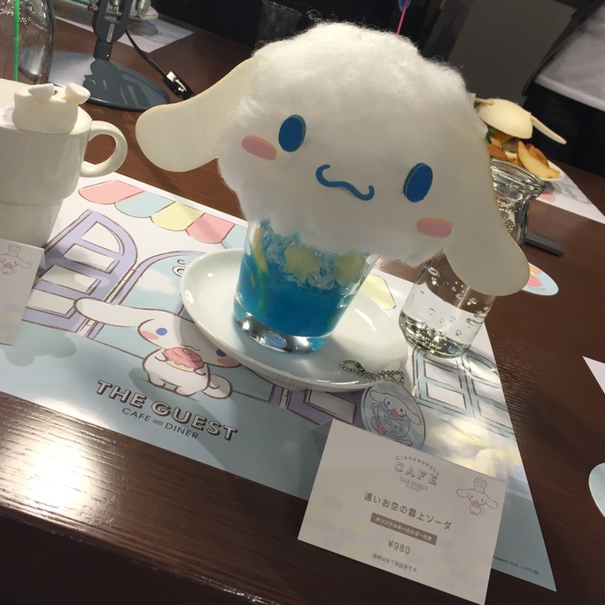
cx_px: 298
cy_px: 241
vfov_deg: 46.9
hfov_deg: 47.2
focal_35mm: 35
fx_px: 692
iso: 32
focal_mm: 4.15
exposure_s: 1/40
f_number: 2.2
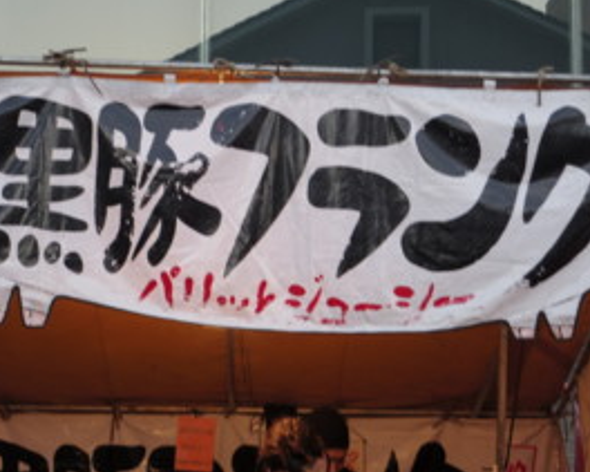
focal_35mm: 90
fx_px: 1571
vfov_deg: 17.1
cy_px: 206
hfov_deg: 21.2
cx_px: 237
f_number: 4
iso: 250
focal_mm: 11.8
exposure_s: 1/80
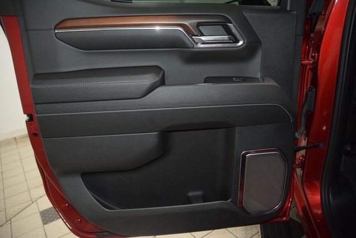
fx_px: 267
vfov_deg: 48.0
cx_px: 178
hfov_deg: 67.4
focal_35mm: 27
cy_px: 119
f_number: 3.5
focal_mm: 18
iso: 2000
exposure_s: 1/125
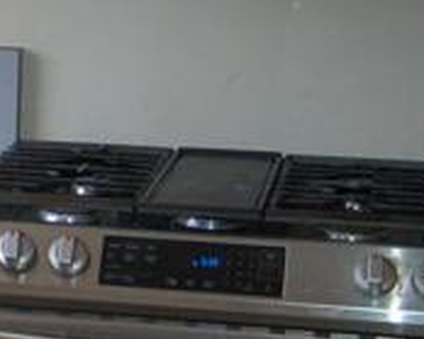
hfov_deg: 12.0
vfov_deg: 10.4
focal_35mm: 149
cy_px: 123
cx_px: -319
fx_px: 1869
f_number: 3.5
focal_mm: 18
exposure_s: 1/60
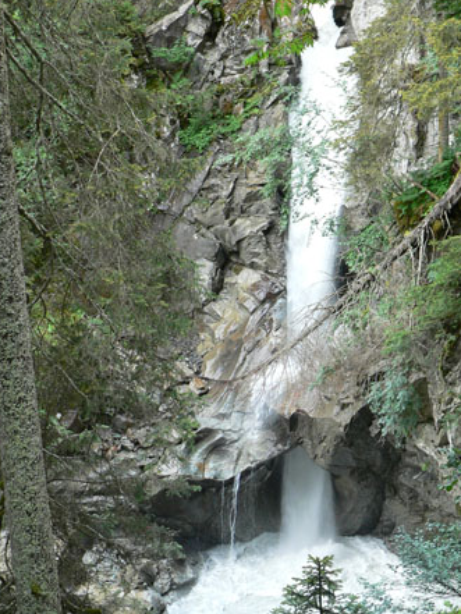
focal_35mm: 49
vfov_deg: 38.9
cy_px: 298
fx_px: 870
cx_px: 292
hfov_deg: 29.6
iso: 100
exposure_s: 1/60
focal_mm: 6
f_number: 2.8
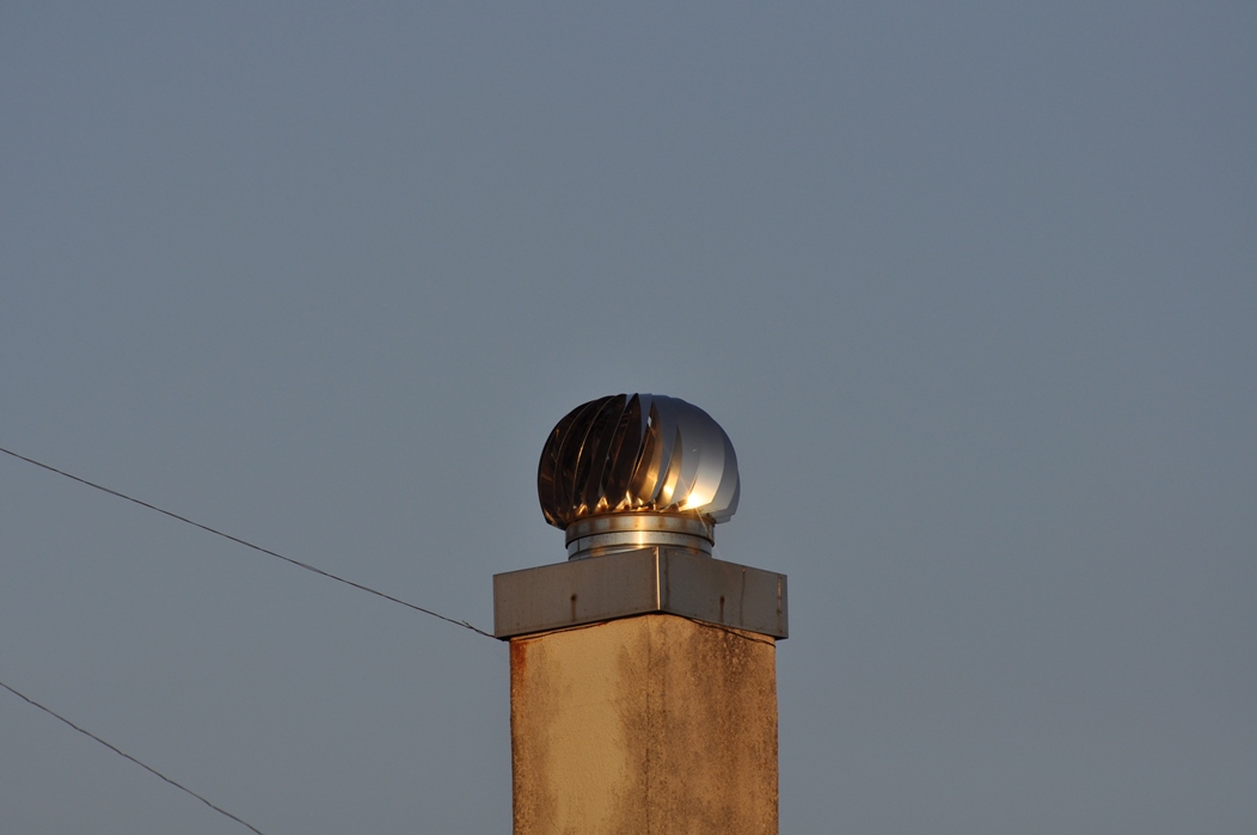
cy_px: 418
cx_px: 628
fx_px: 15695
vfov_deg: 3.0
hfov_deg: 4.6
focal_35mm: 450
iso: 200
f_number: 8
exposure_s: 1/1000
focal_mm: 300
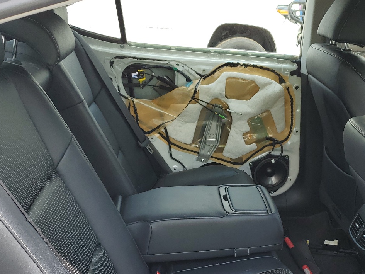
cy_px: 220
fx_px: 464
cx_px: 224
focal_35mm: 44
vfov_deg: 32.0
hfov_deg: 42.7
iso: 50
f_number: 1.5
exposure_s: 1/500
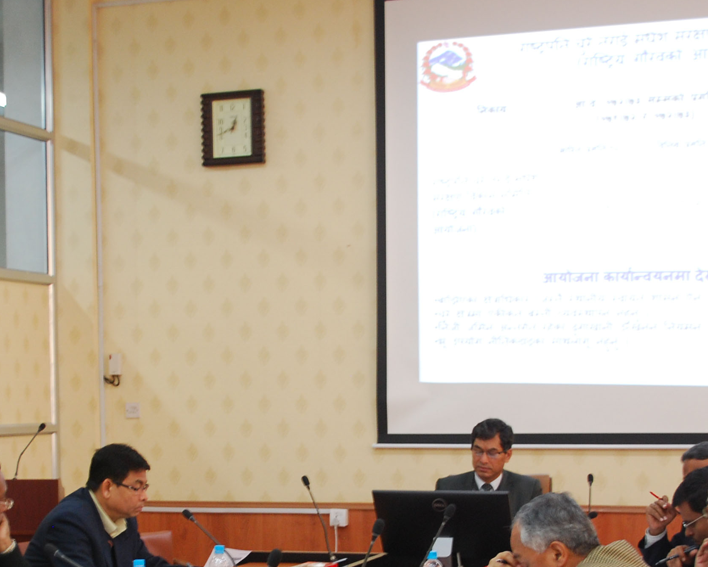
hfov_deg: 22.4
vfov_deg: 17.9
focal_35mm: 85
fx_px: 1782
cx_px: 280
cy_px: 473
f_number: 4.2
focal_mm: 26
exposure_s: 1/15
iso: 400
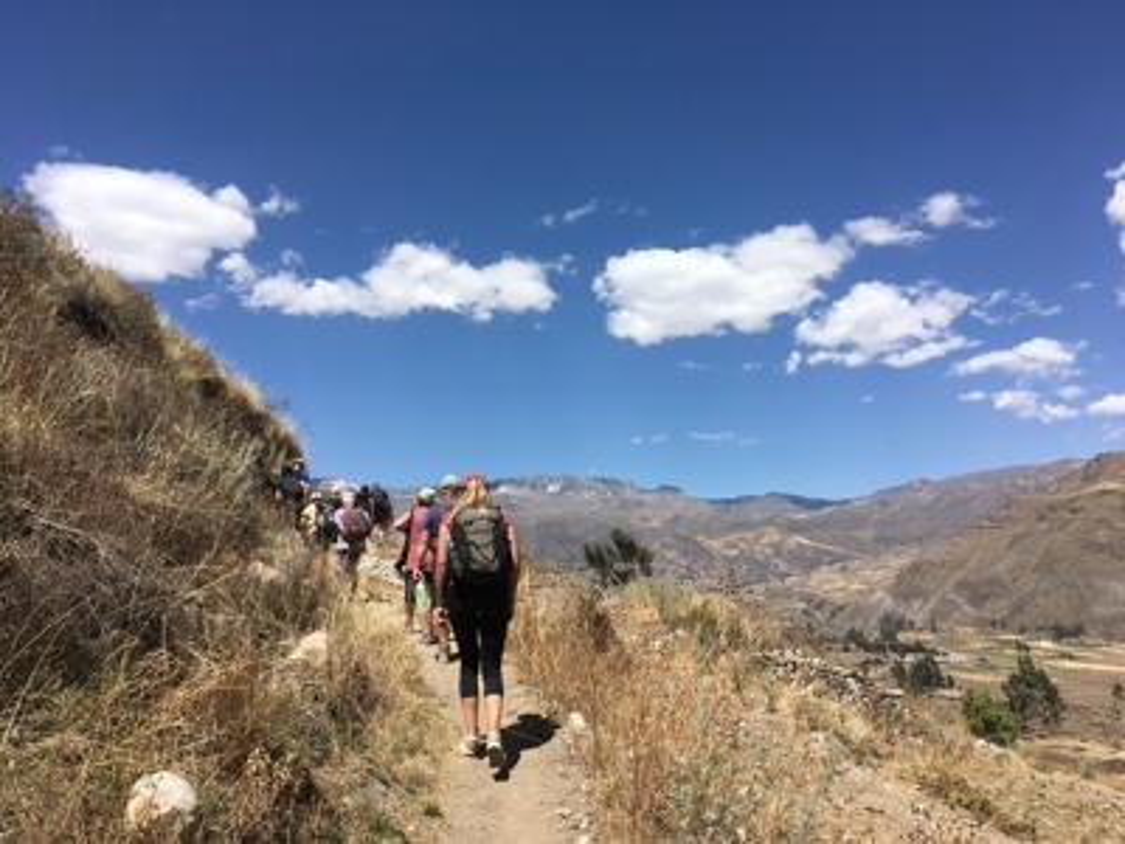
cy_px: 422
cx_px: 562
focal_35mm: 29
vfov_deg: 48.2
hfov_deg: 61.7
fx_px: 942
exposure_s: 1/2079
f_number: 2.2
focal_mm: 4.15
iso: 25
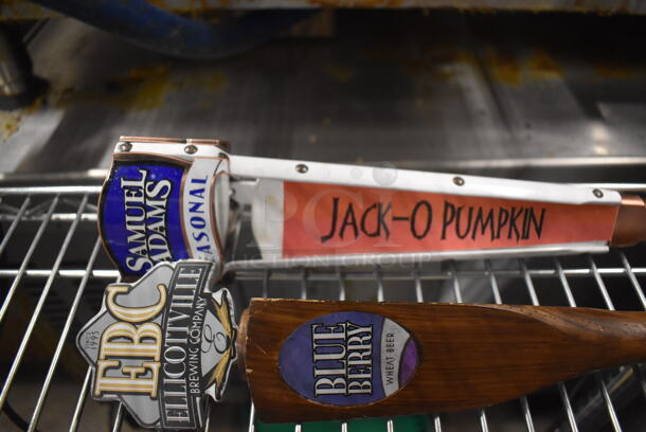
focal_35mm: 27
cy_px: 216
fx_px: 485
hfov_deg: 67.3
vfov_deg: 48.0
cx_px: 323
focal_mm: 18
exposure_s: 1/60
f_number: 4
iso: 2500
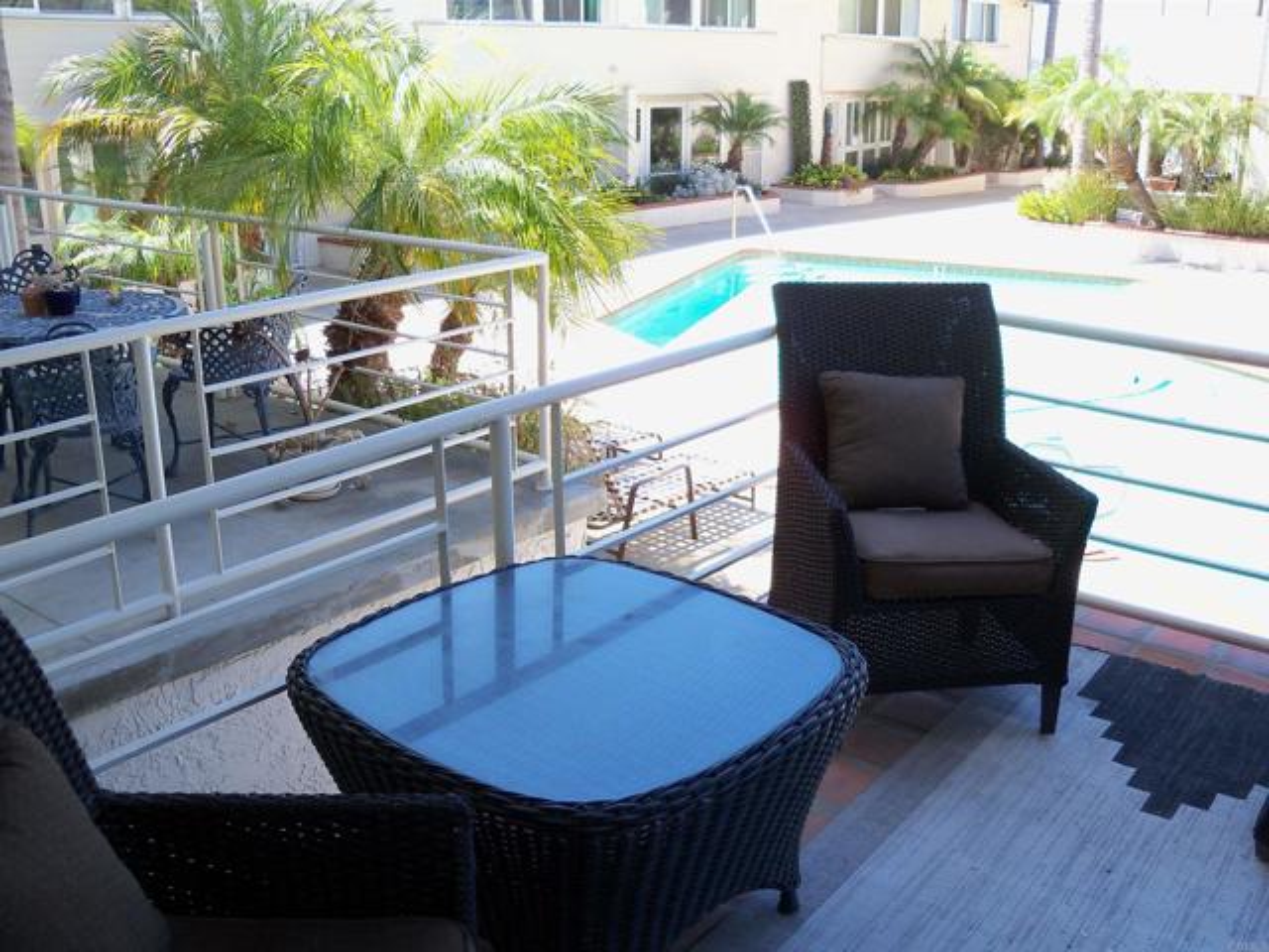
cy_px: 476
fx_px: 1283
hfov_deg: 52.6
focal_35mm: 35
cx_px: 634
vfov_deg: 40.7
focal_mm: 6.2
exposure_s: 1/100
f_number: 3.5
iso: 80
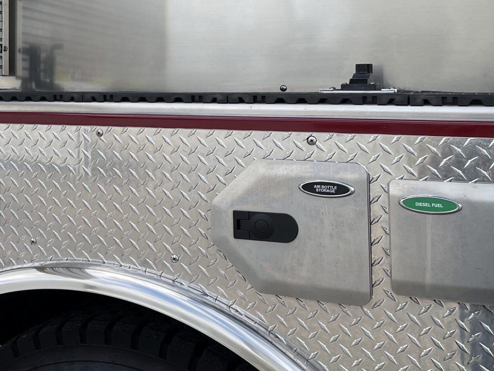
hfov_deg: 33.4
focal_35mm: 53
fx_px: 756
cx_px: 11
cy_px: 45
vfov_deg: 26.7
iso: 32
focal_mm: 5.1
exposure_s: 1/1767
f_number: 1.6
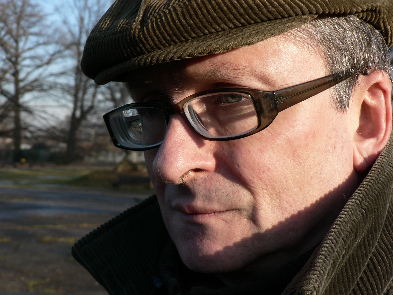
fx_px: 670
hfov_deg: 32.7
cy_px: 148
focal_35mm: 59
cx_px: 196
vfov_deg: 24.8
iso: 80
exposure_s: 1/250
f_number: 4
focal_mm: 9.9
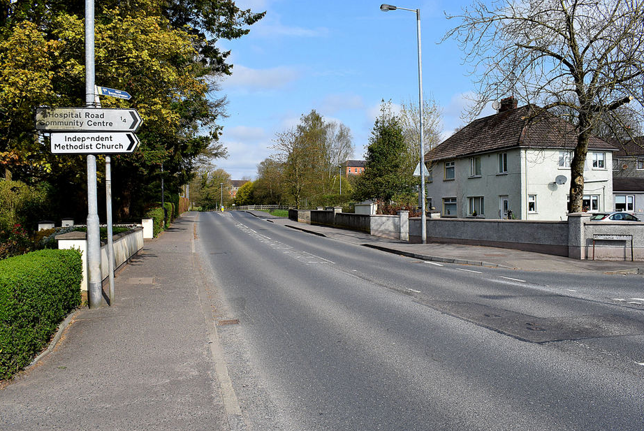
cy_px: 216
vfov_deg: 43.7
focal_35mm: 30
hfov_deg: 61.9
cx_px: 323
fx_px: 537
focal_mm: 18
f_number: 9
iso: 200
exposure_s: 1/320
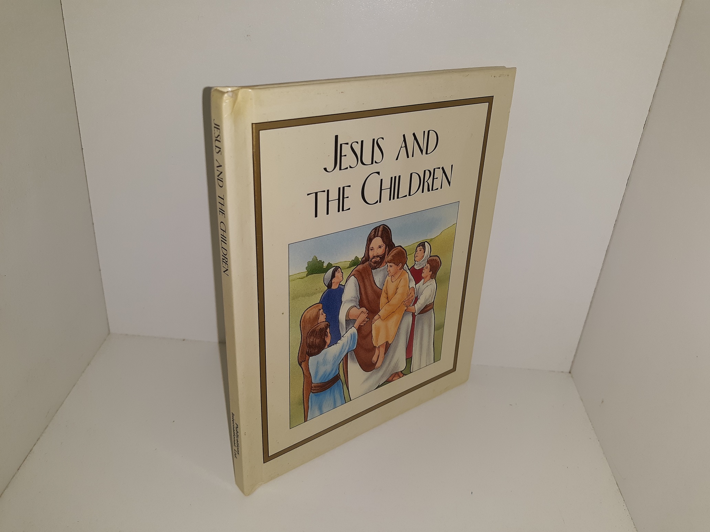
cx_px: 355
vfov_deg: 49.7
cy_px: 266
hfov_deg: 63.4
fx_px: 574
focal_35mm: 28
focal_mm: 3.7
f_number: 1.7
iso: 40
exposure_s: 1/367
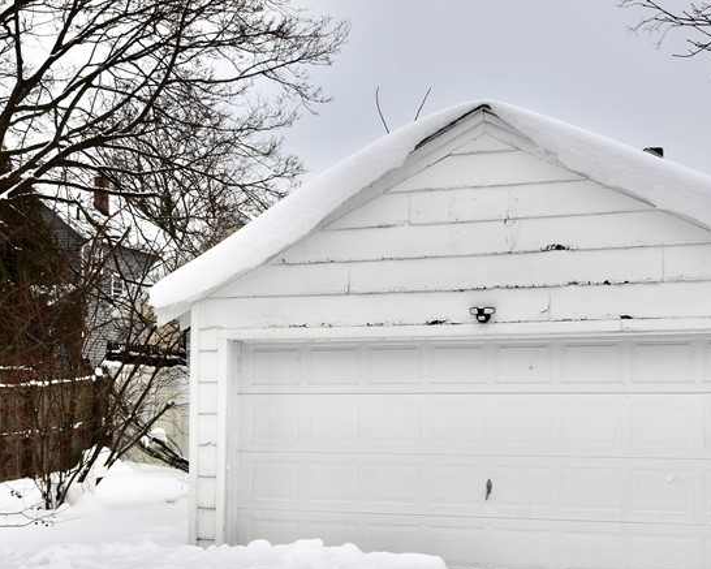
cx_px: 392
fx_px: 1179
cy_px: 398
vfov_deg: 26.9
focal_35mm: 56
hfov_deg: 33.5
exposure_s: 1/200
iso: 100
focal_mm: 20
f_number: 11
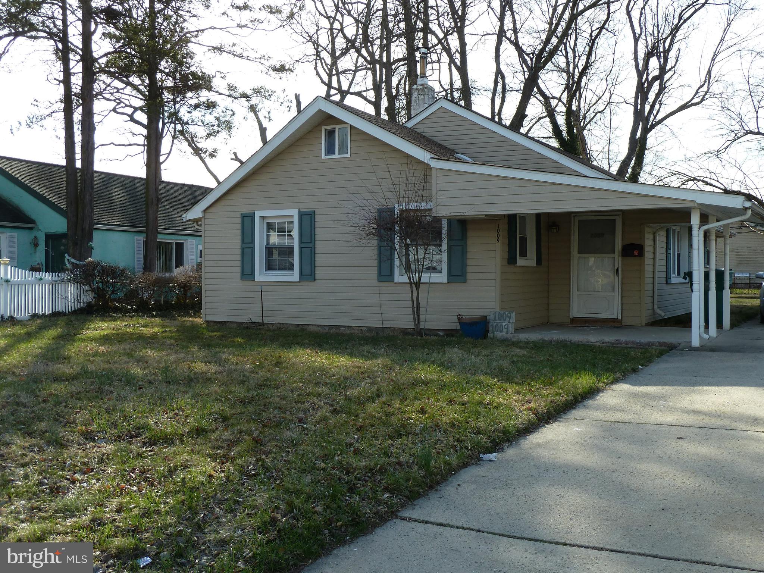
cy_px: 286
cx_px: 382
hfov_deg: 50.1
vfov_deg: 38.7
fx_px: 817
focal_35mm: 37
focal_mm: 6.1
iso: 80
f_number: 4
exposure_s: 1/250
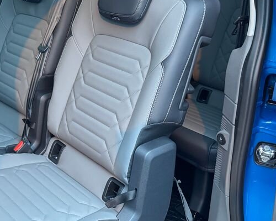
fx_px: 392
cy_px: 64
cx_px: 57
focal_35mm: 48
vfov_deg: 31.1
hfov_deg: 37.5
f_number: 1.78
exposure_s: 1/50
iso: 800
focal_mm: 6.76
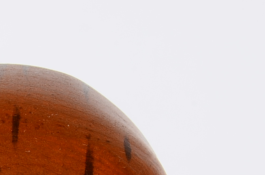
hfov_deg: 4.0
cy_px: 328
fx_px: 3819
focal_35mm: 520
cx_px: -1
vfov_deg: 2.6
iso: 100
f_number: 16
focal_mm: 92
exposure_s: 1/160
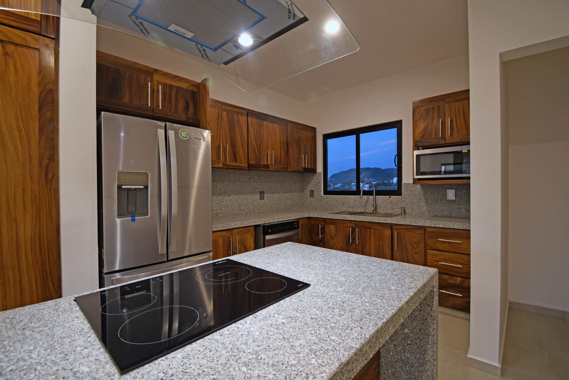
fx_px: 237
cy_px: 190
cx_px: 284
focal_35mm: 15
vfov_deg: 77.3
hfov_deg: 100.4
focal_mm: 10
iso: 200
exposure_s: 1/10
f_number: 4.5
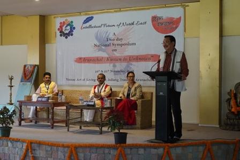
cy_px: 80
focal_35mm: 55
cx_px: 120
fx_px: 367
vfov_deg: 24.6
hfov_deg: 36.2
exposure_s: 1/160
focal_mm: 37
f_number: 4.5
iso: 3200
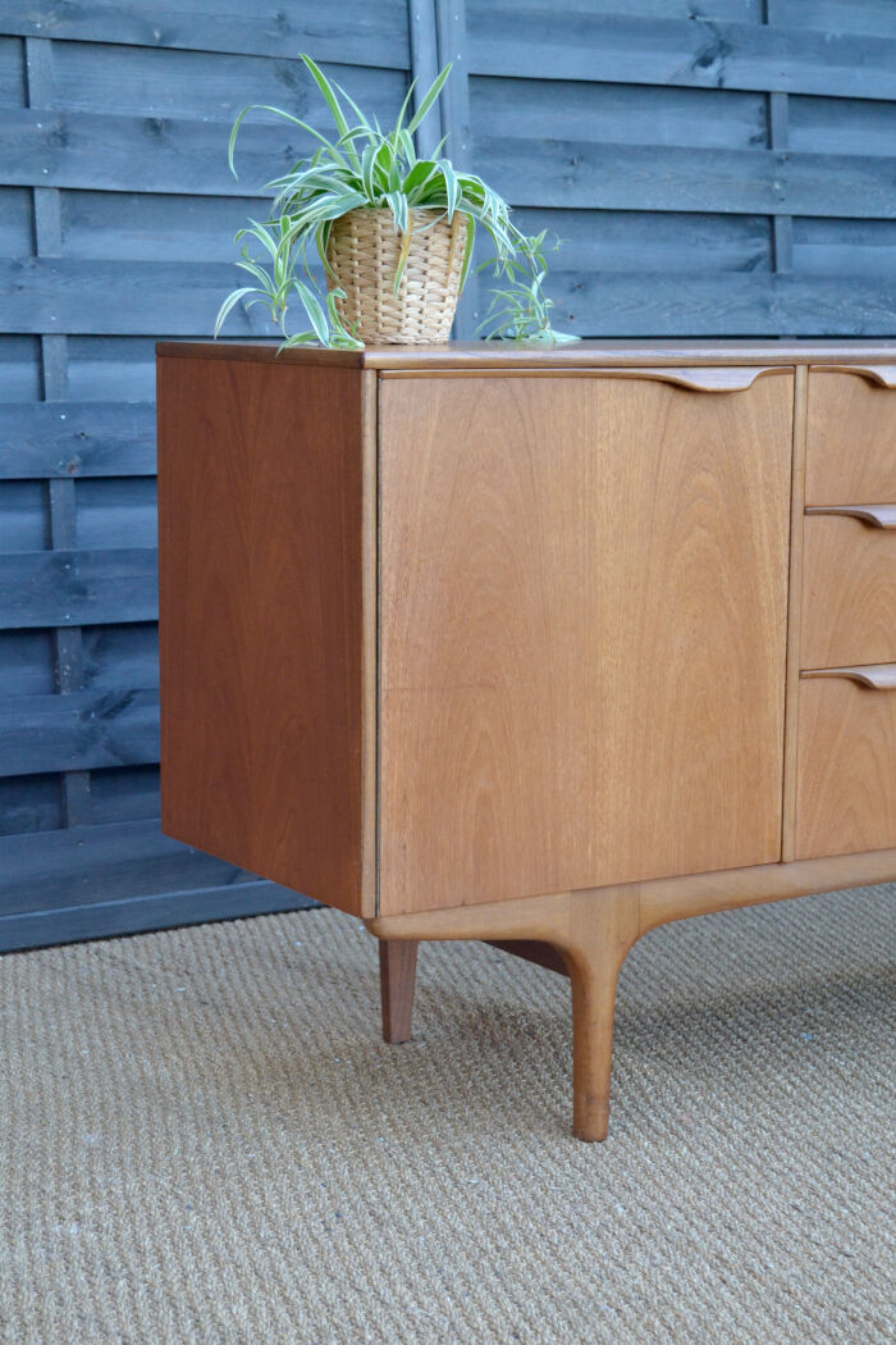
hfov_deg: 20.2
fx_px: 2520
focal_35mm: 68
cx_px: 448
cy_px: 672
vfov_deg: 29.9
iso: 1600
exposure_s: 1/250
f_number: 5.3
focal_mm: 45
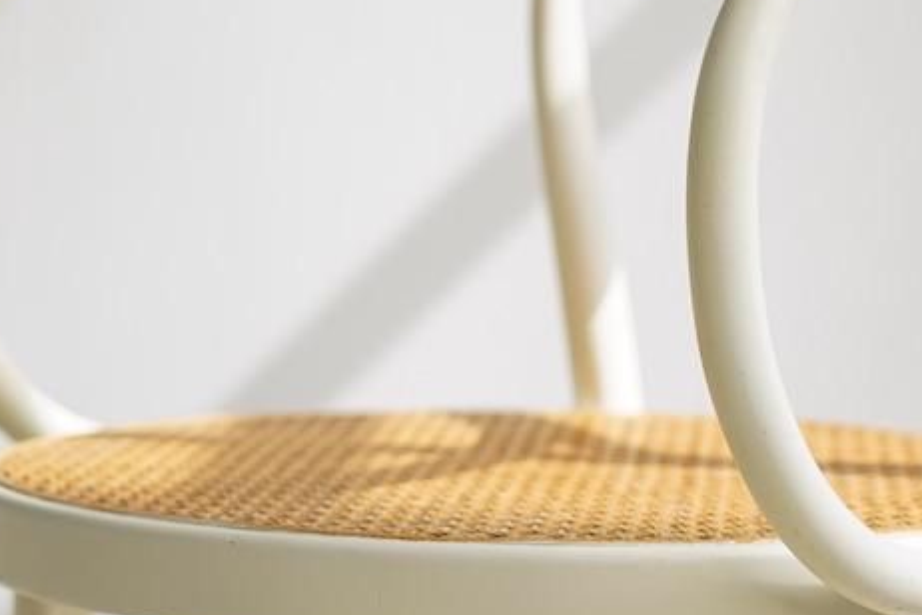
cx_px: 591
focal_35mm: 143
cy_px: 192
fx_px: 3662
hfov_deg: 14.3
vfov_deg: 9.6
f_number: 2.8
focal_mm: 55
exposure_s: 1/100
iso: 100
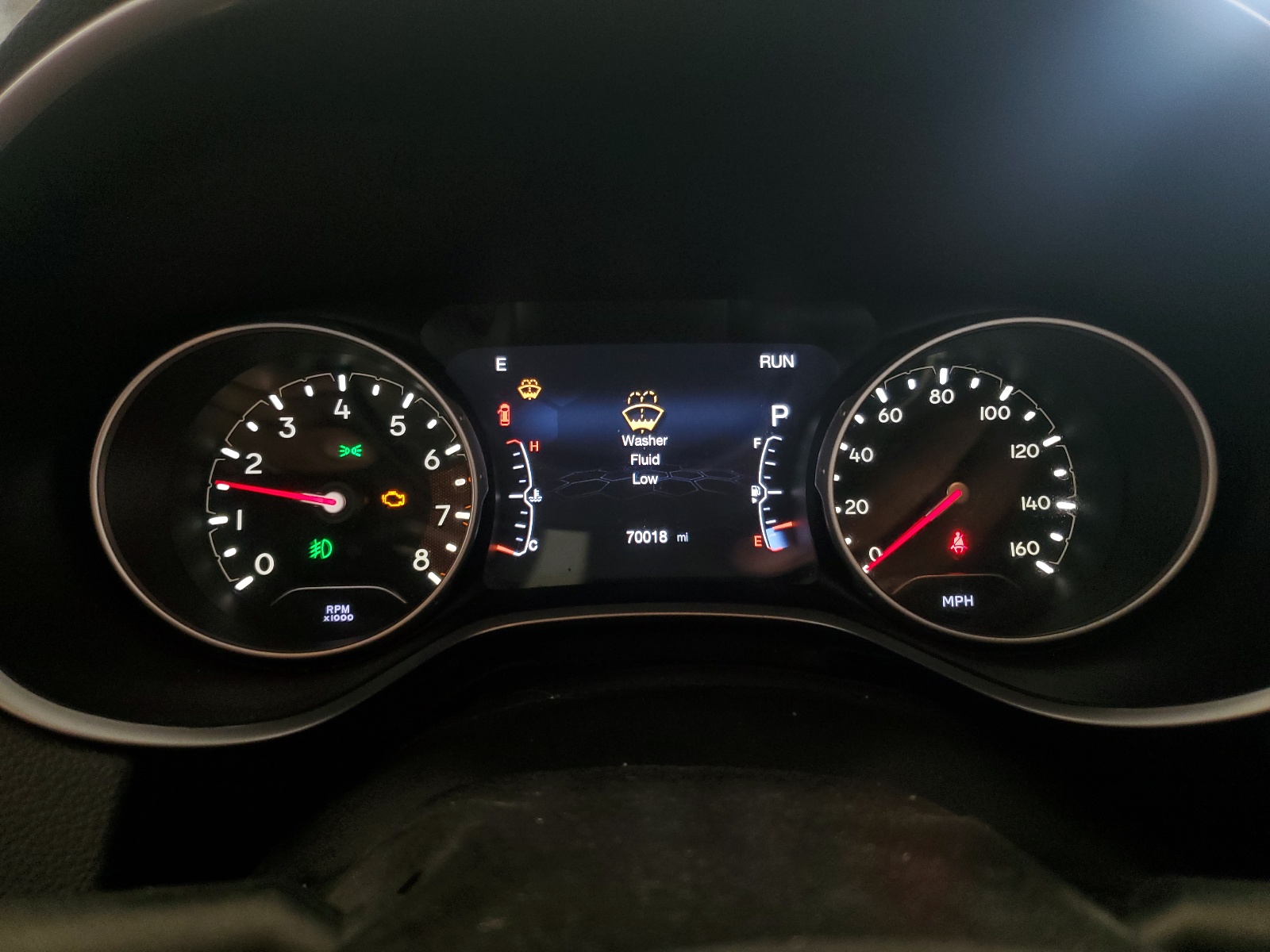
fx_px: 954
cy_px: 476
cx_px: 635
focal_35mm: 26
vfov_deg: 53.1
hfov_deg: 67.3
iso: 102
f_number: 1.5
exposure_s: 1/60.2
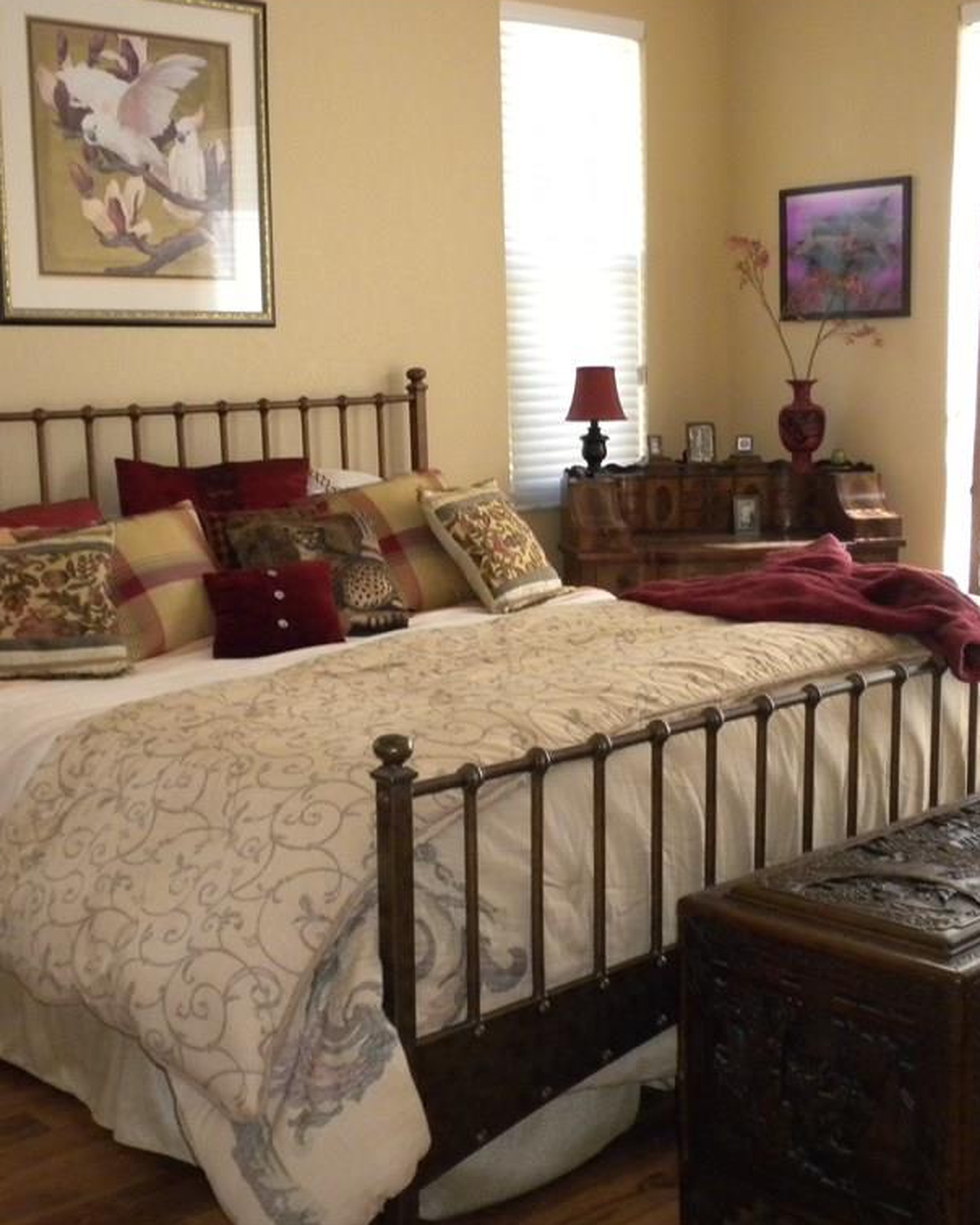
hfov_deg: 30.8
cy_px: 605
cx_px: 571
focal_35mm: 49
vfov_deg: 38.0
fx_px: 1777
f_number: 3.5
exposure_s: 1/33.1
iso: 400
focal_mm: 6.6
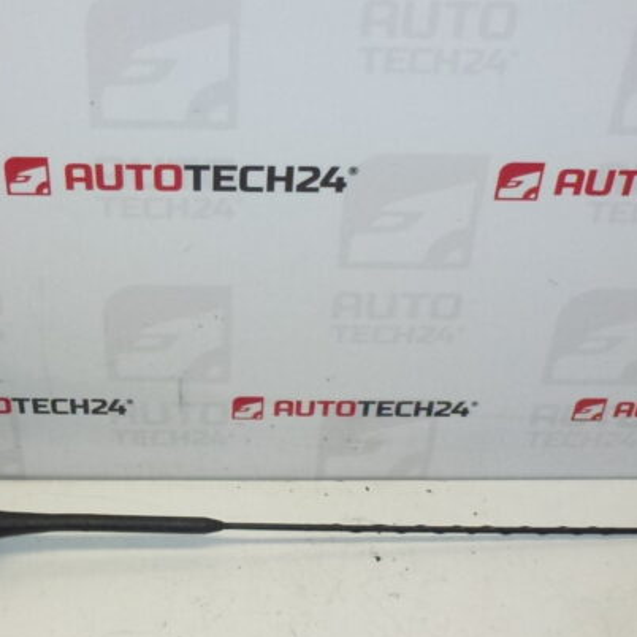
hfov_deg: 31.4
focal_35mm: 54
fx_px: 1124
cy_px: 417
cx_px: 216
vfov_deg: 31.4
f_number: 3.3
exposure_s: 1/500
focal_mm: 4.3
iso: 400
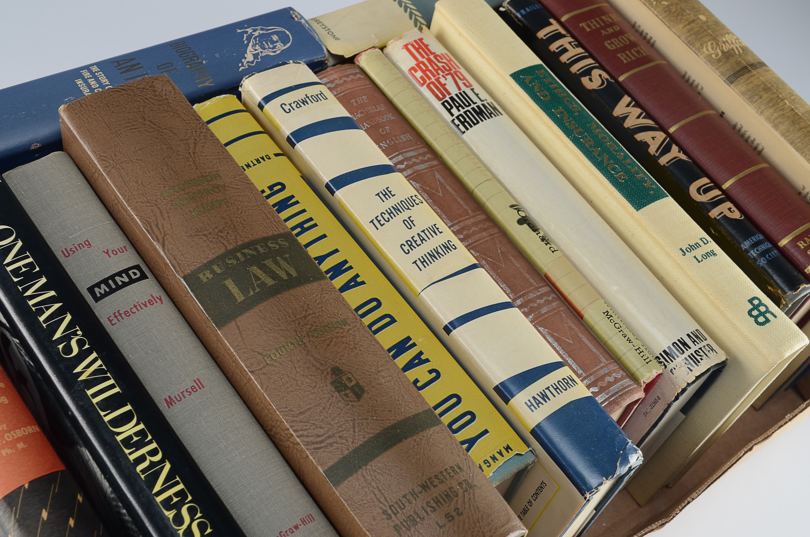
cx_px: 405
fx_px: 1078
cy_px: 268
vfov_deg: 28.0
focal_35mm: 48
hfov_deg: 41.2
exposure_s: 1/80
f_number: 10
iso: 100
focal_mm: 32
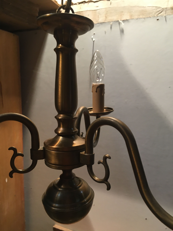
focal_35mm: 29
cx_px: 86
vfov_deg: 61.7
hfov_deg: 48.2
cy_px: 116
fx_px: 193
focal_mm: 4.15
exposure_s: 1/33
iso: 160
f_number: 2.2
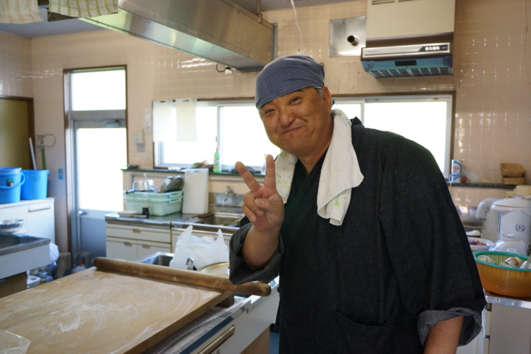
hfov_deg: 61.9
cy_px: 177
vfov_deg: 43.6
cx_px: 266
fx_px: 442
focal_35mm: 30
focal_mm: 20
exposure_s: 1/60
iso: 800
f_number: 4
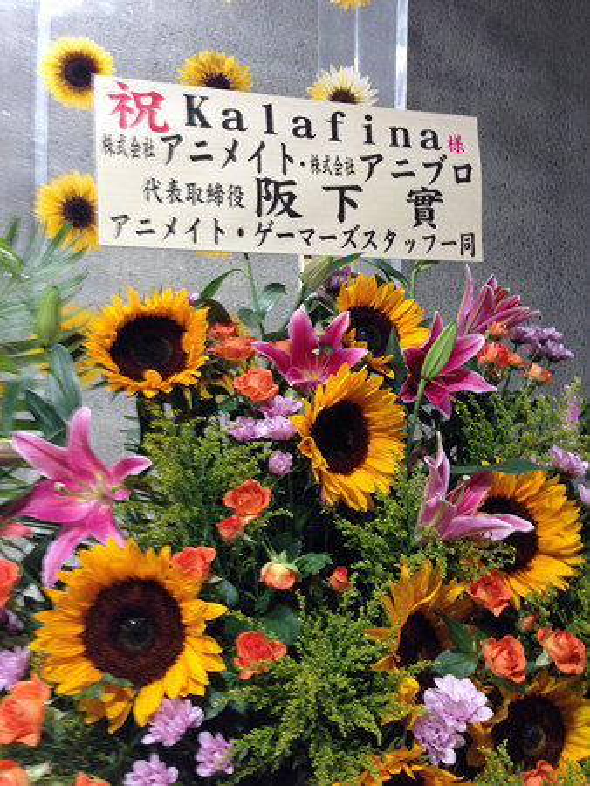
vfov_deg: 55.3
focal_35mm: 33
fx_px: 749
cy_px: 393
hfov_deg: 43.0
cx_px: 295
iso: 64
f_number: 2.4
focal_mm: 4.13
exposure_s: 1/20
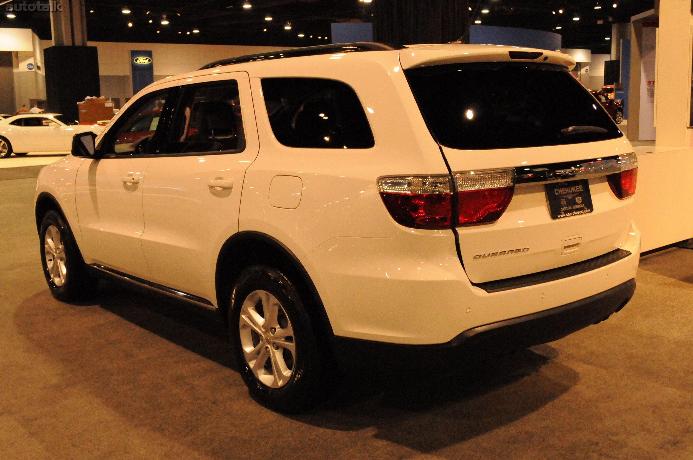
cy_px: 230
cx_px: 346
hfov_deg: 49.6
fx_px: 750
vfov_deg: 34.1
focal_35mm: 39
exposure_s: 1/100
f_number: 8
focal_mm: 26
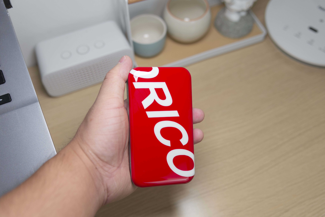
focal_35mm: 38
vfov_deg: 35.1
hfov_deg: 50.7
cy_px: 108
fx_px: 343
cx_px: 162
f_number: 4
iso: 500
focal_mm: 38
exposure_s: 1/640
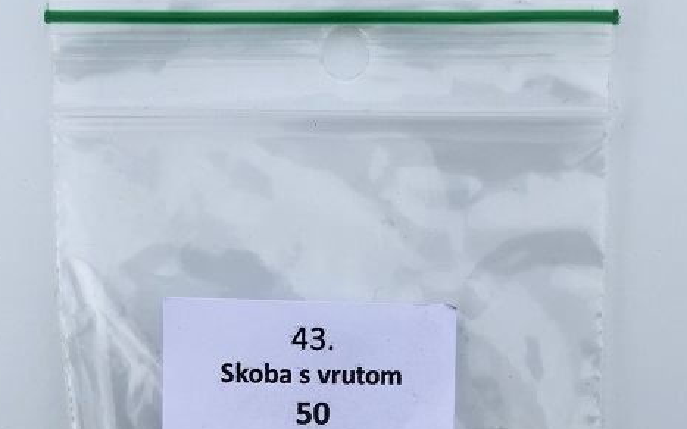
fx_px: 899
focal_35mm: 48
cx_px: 348
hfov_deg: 41.8
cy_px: 429
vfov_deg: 25.5
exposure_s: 1/1600
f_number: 1.8
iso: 20
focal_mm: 4
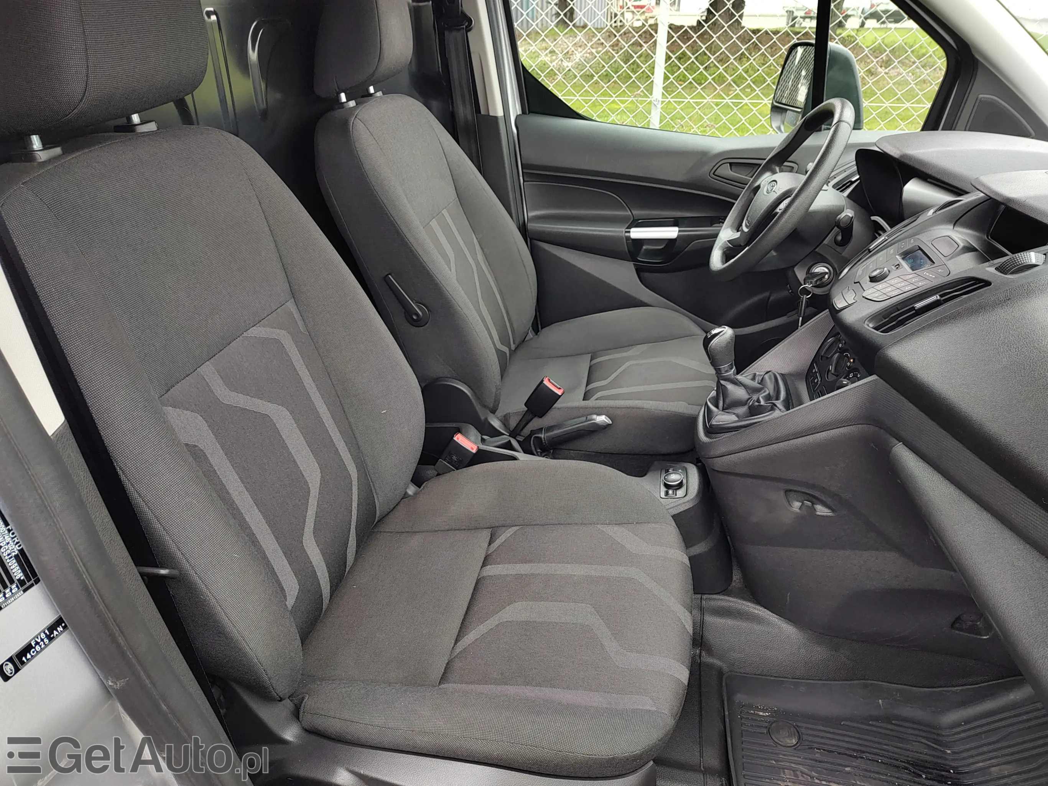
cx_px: 524
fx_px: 696
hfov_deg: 73.9
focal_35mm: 23
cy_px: 393
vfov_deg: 58.9
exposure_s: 1/50
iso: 195
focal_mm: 5.56
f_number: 1.8
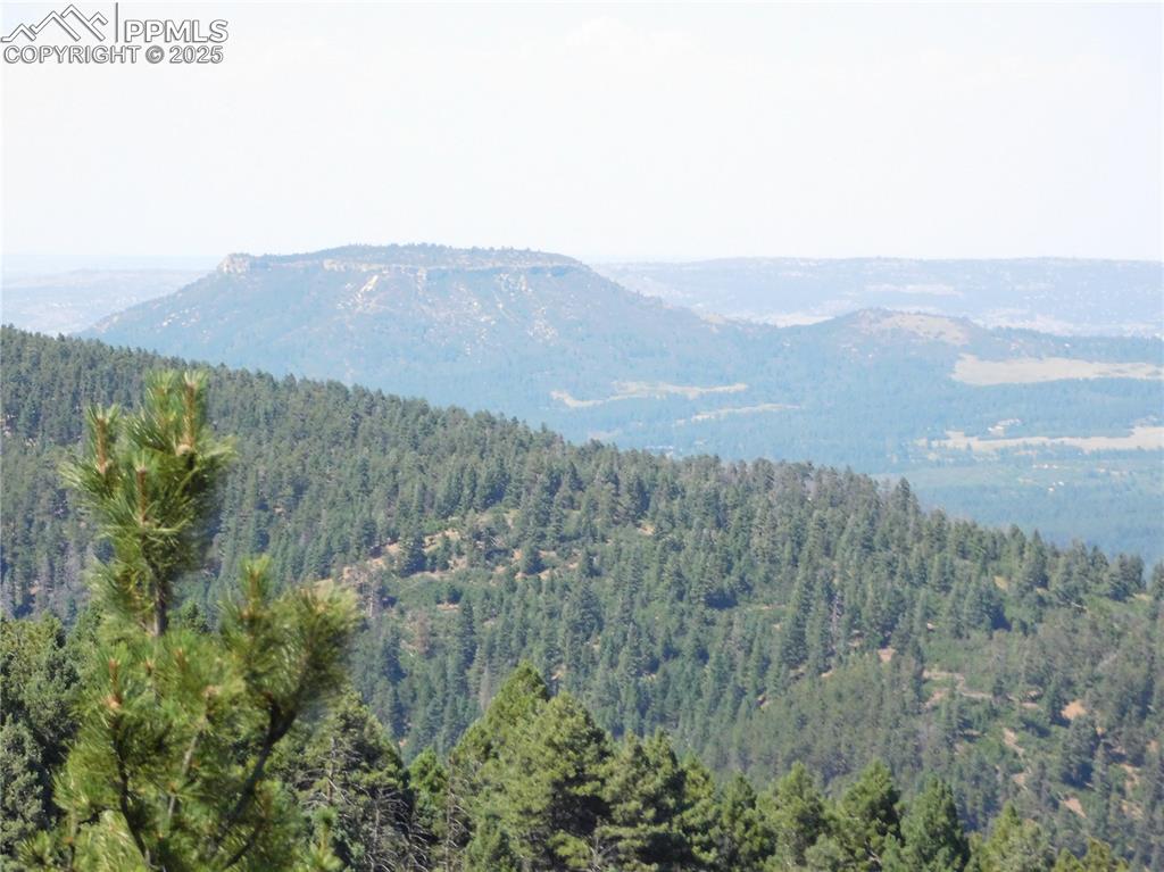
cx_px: 582
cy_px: 436
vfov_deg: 5.6
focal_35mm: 266
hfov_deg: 7.4
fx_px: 8940
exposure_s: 1/400
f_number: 11.4
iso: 800
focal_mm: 47.2
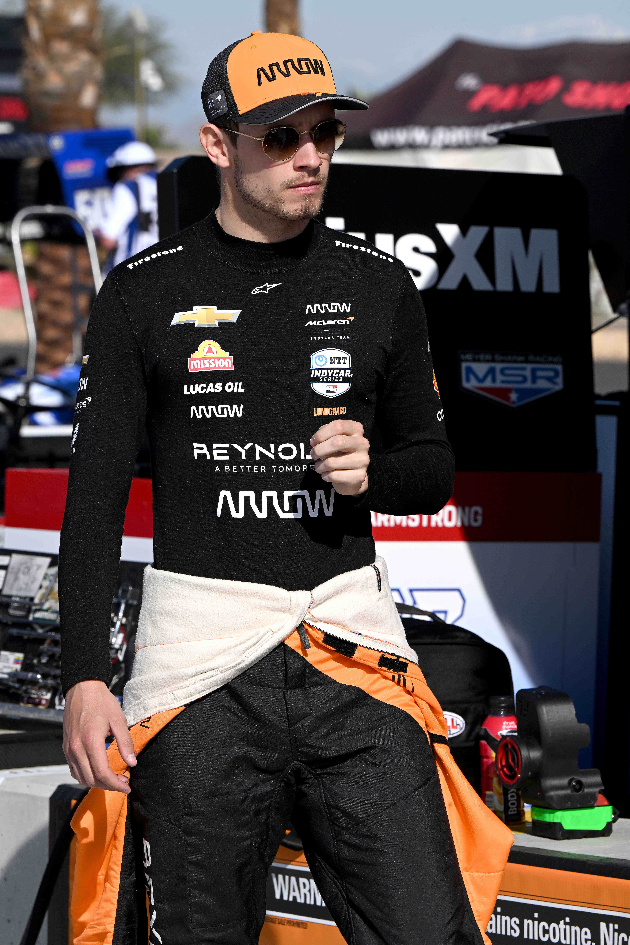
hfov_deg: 6.9
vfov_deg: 10.3
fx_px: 5250
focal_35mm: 200
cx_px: 315
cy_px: 472
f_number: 11
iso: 250
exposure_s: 1/800
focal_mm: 200
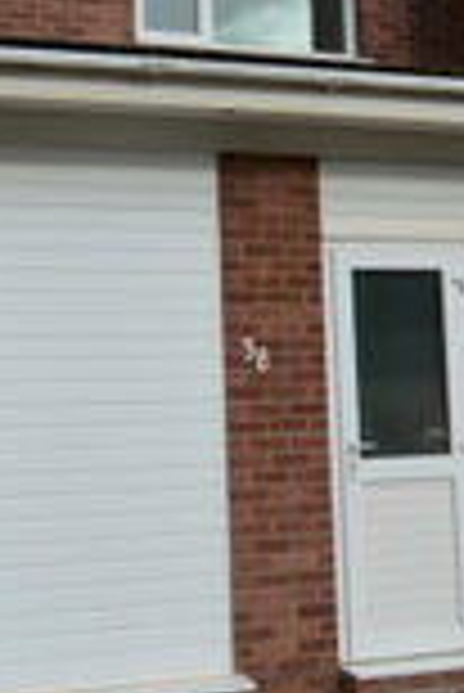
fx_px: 1312
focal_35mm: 68
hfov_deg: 19.7
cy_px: 104
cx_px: 45
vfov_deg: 28.7
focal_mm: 10
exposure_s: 1/160
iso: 100
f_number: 6.3
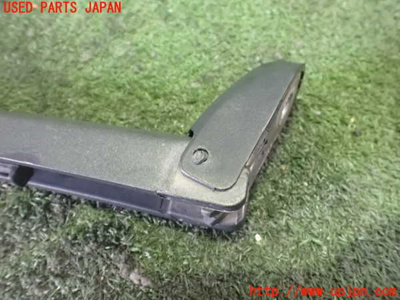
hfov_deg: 60.0
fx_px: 347
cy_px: 150
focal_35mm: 30
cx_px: 200
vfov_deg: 46.8
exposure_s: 1/30
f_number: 2.3
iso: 1600
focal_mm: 5.4
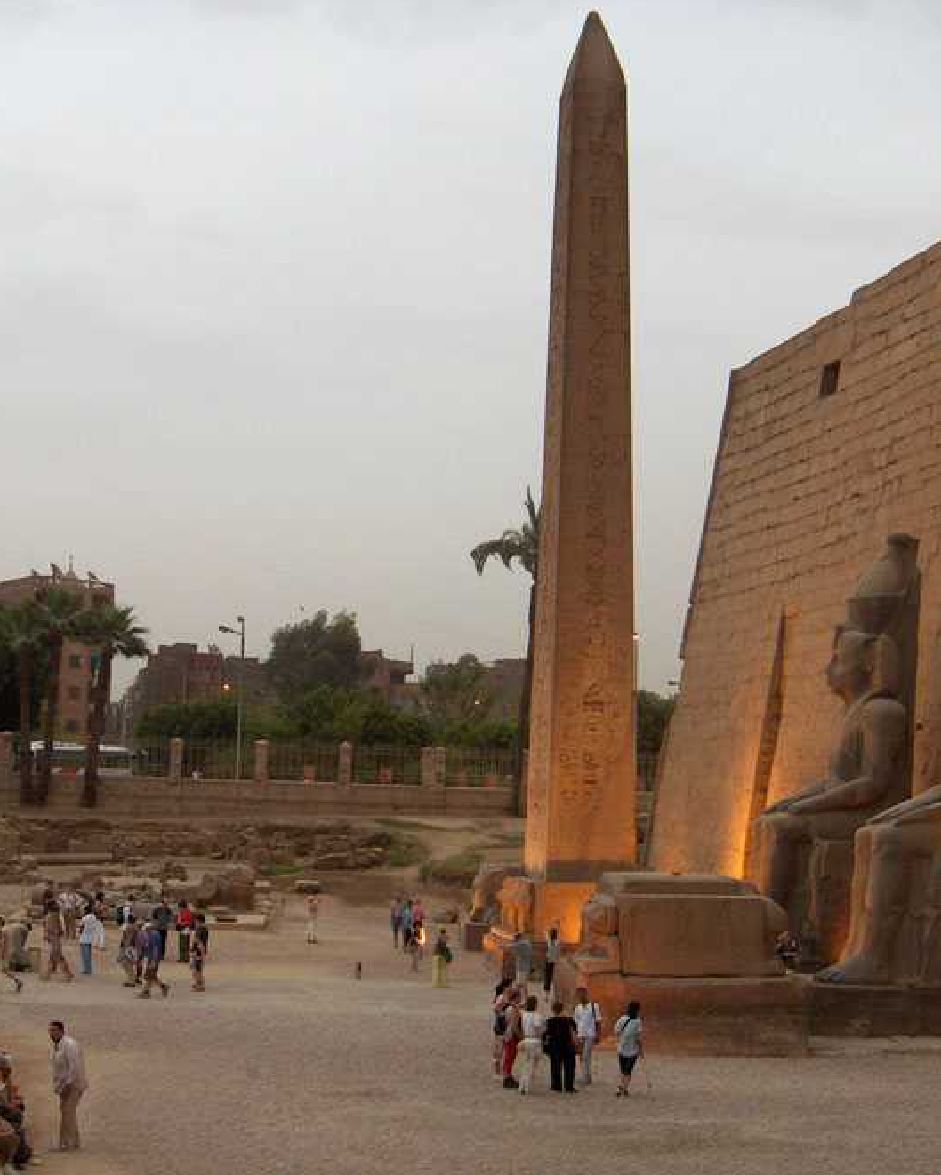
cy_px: 585
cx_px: 464
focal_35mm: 51
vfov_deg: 36.7
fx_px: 1775
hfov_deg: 29.7
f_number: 2.8
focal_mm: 8
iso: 200
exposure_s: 1/53
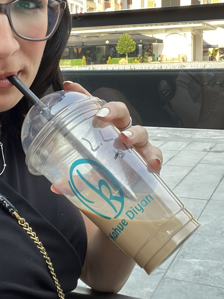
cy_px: 121
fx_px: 440
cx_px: 84
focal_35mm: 51
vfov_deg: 37.4
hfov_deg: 28.5
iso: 80
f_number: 2.2
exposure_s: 1/121
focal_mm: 2.71
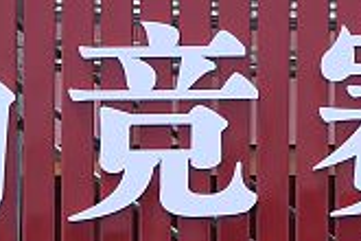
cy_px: 590
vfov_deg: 3.6
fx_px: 3790
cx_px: -201
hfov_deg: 5.4
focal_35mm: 378
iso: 200
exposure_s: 1/400
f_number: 9
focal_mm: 52
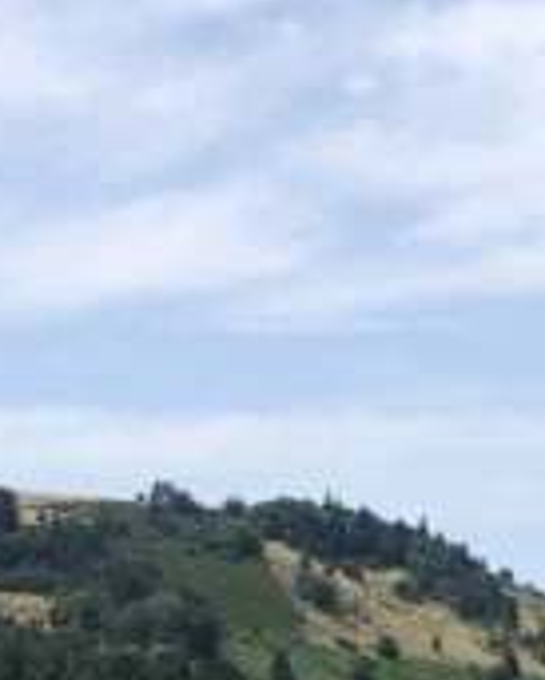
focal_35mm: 123
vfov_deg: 15.1
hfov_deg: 12.4
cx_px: 545
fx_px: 2478
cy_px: 819
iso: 20
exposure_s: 1/2825
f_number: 1.8
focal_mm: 3.99
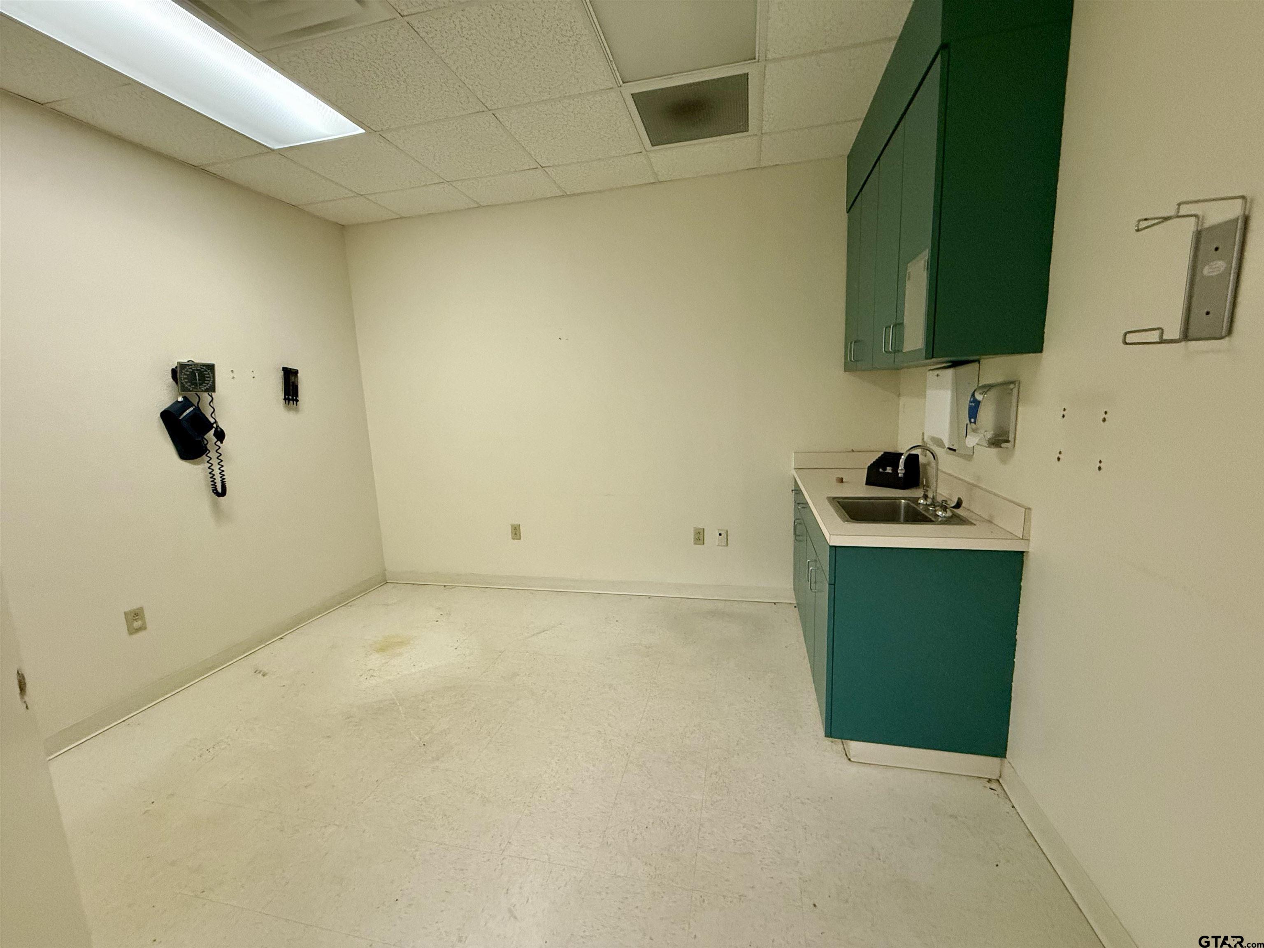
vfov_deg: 85.7
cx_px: 632
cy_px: 474
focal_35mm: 14
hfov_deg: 102.1
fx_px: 511
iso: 500
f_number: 2.2
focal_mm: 2.22
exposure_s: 1/60
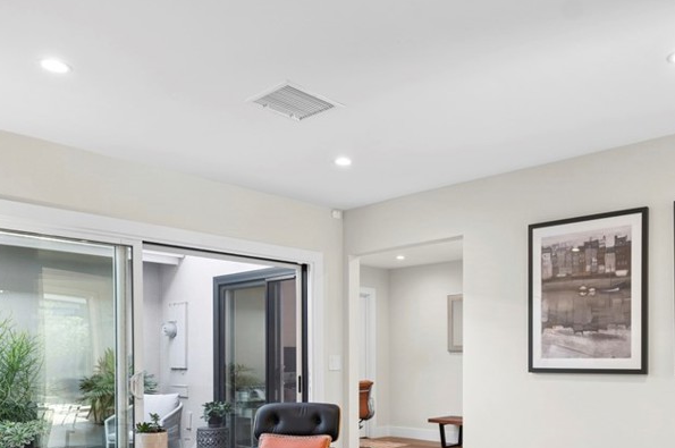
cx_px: 438
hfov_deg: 59.2
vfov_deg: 40.4
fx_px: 580
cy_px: 360
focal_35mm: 31
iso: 200
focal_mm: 18
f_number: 8
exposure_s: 1/20
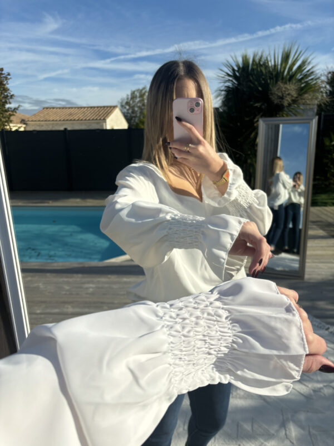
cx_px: 167
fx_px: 334
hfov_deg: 53.1
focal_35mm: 26
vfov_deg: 67.3
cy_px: 223
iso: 50
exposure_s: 1/4425
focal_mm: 5.96
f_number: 1.6
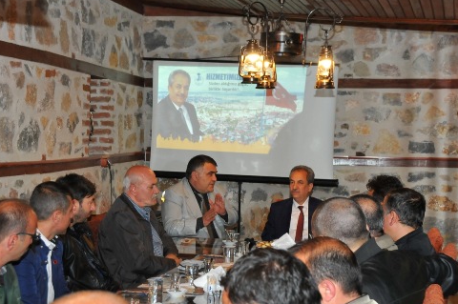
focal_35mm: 68
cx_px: 222
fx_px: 864
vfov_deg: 19.9
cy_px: 194
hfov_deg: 29.7
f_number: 7.1
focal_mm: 34
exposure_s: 1/60
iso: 800
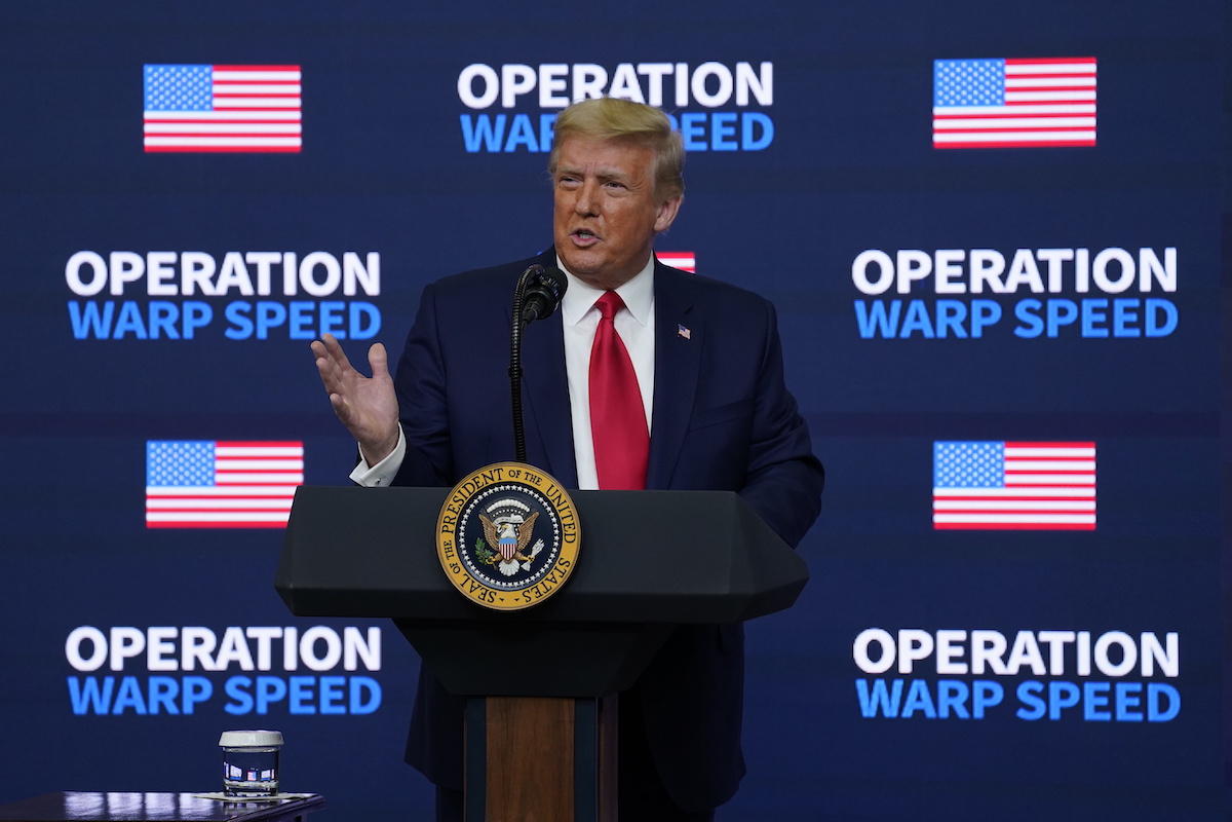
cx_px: 616
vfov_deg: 6.1
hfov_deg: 9.2
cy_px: 411
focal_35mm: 224
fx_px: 7665
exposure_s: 1/250
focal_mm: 224
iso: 2000
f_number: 5.6
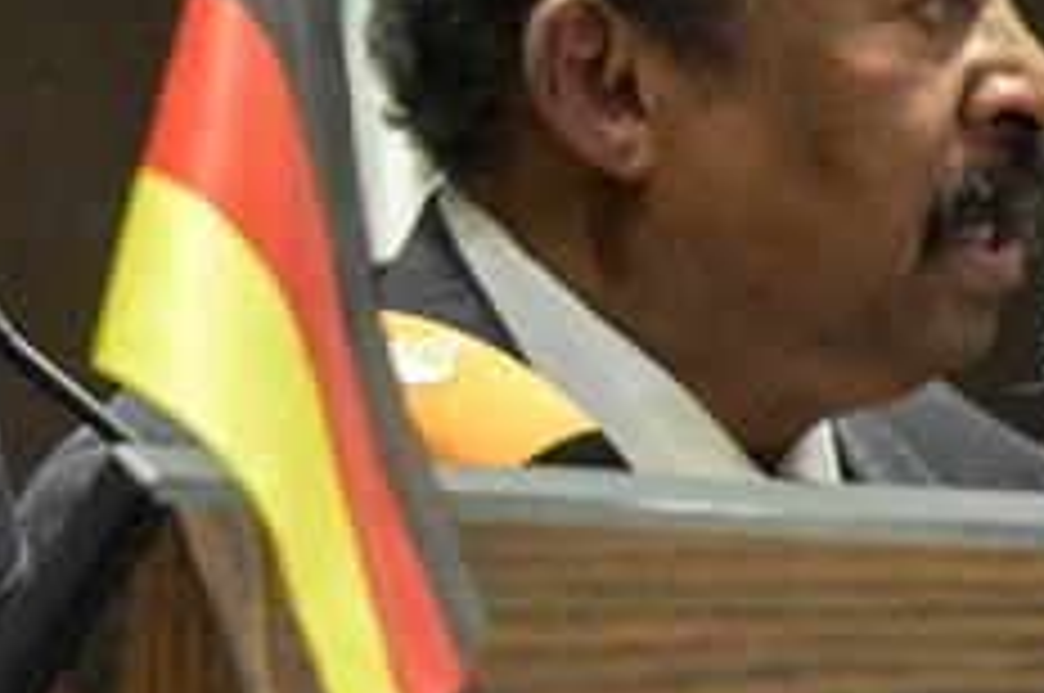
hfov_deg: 3.5
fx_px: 17057
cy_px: 61
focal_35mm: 589
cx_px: -166
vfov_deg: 2.3
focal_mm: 140
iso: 12800
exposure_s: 1/125
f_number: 5.6
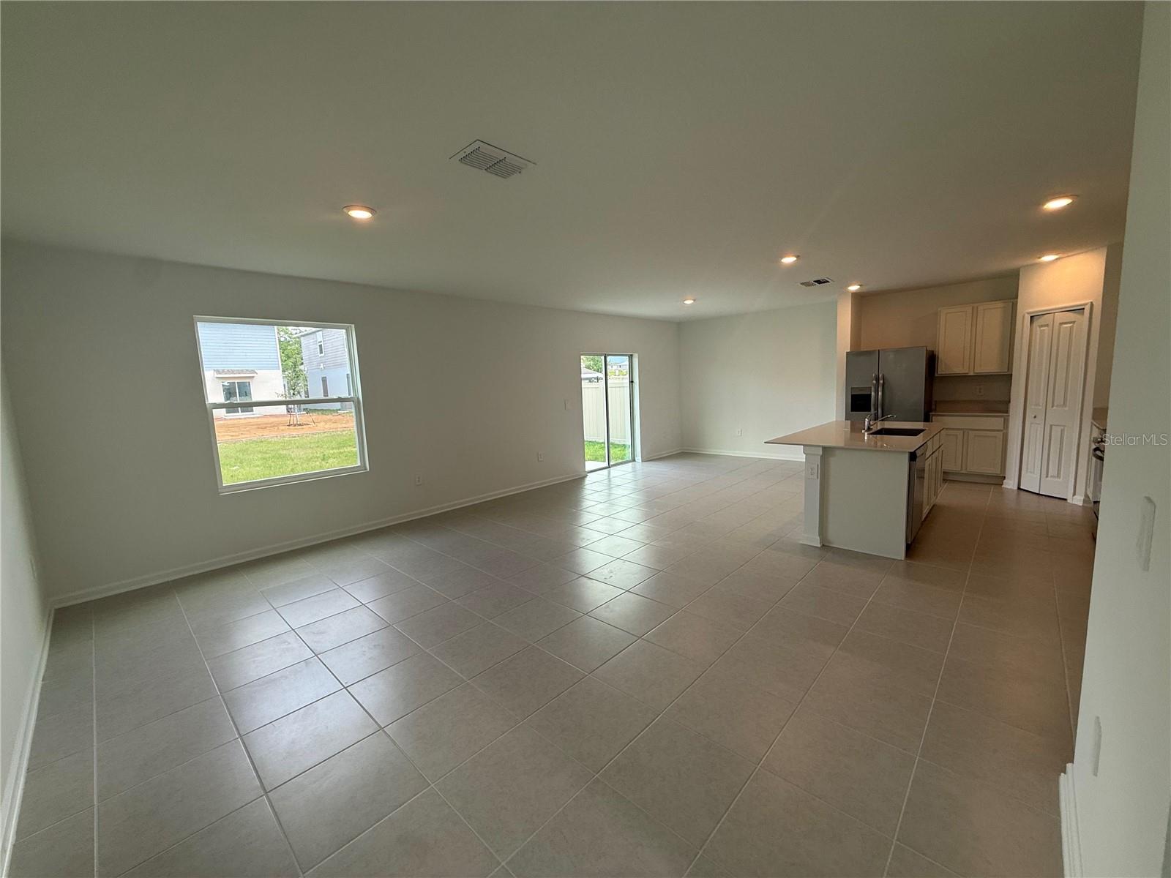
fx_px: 474
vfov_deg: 85.7
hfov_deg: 102.1
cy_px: 439
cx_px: 586
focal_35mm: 14
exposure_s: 1/120
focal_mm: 2.22
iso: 50
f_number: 2.2
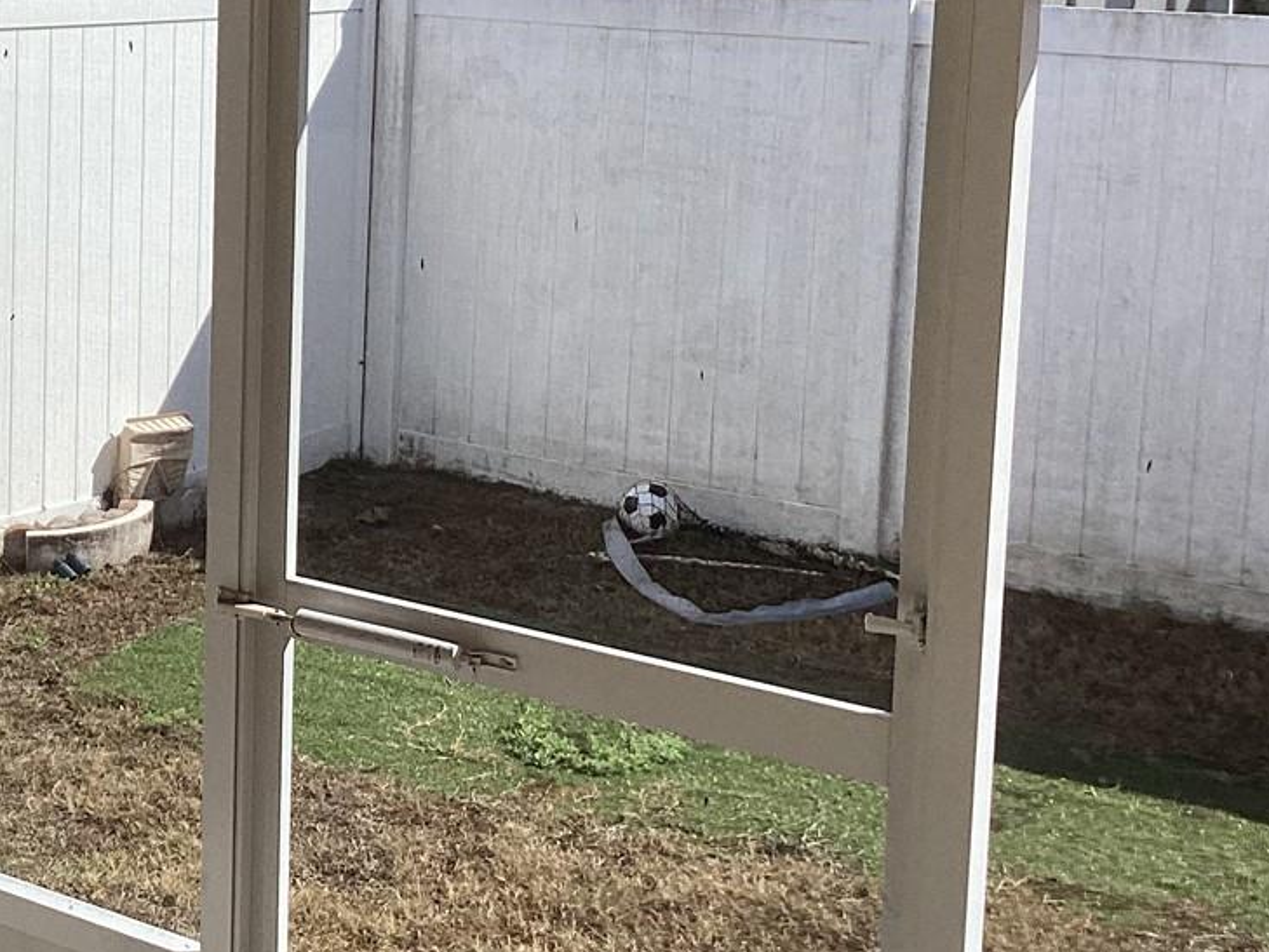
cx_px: 82
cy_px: 223
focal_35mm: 68
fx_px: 2493
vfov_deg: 21.4
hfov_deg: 27.3
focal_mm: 3.3
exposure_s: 1/1508
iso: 25
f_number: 2.4
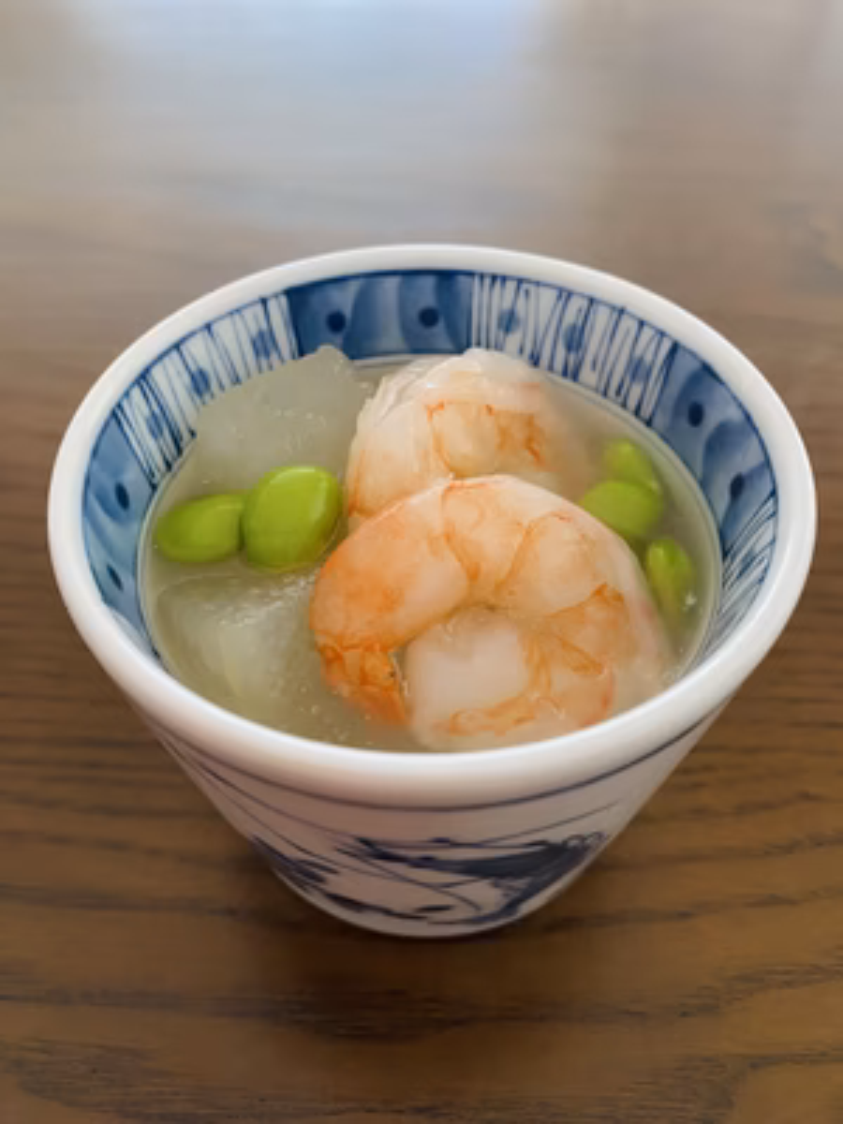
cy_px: 562
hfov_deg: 53.1
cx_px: 422
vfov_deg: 67.3
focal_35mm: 26
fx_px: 844
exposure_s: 1/60
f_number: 1.8
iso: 320
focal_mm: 4.25
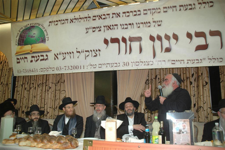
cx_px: 112
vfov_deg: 39.9
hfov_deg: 57.3
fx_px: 206
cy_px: 75
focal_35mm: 33
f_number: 5
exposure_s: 1/80
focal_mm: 22
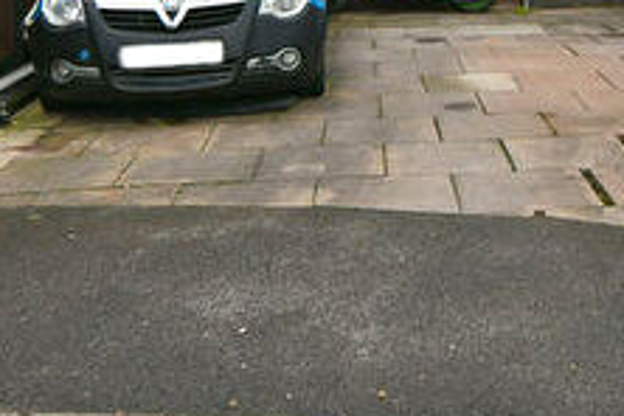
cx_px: 528
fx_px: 1040
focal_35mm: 60
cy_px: -128
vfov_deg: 20.6
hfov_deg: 32.2
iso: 100
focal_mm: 13
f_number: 4.5
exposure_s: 1/80
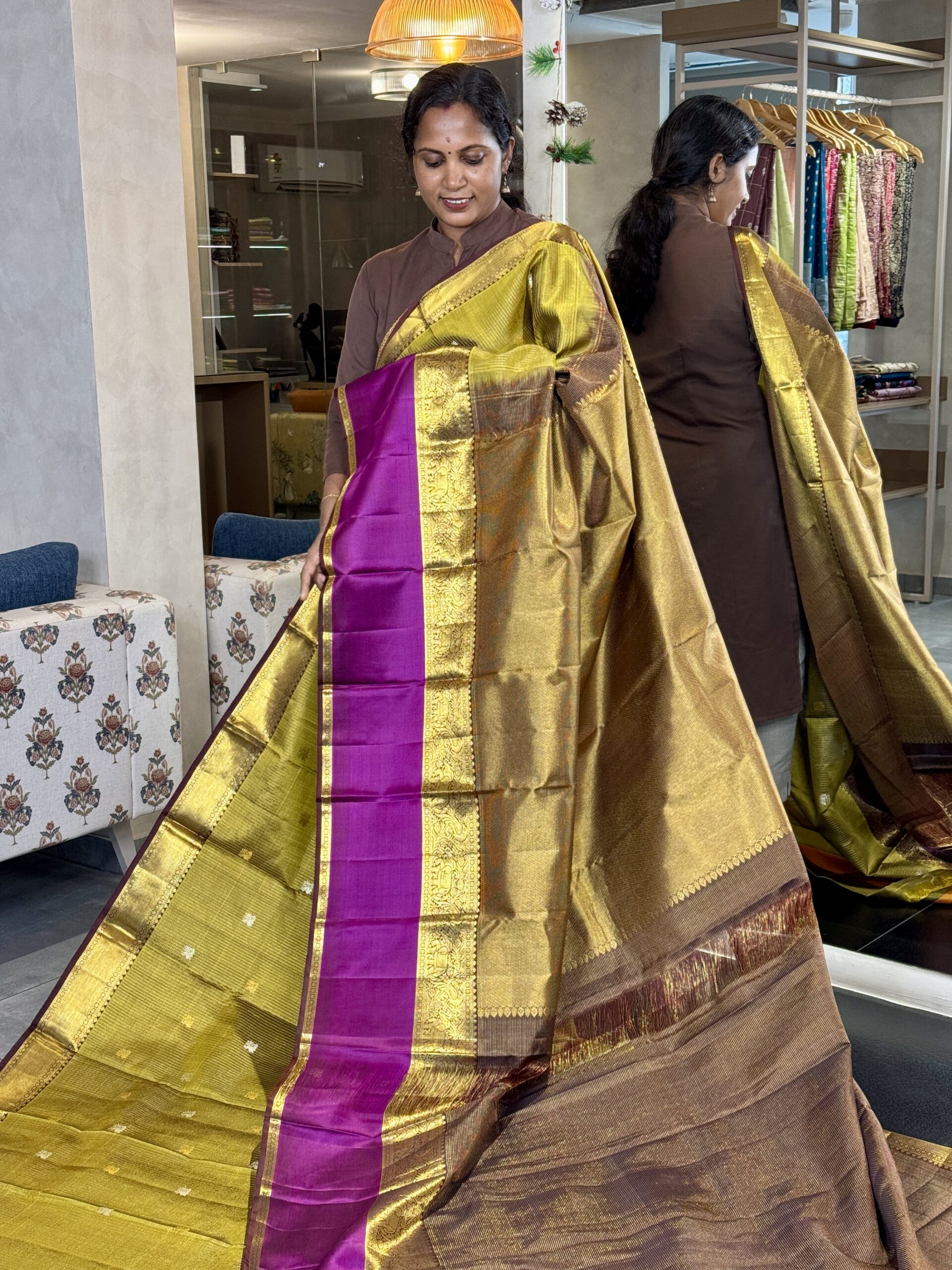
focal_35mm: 48
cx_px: 476
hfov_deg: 30.3
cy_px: 635
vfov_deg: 39.7
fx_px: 1760
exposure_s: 1/50
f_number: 1.78
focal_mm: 6.76
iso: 80
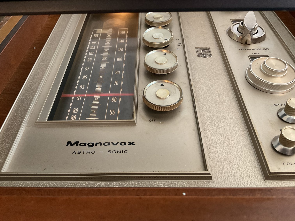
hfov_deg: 61.7
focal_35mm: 29
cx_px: 148
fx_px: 247
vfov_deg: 48.2
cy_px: 110
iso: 250
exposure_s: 1/30
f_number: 1.8
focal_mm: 3
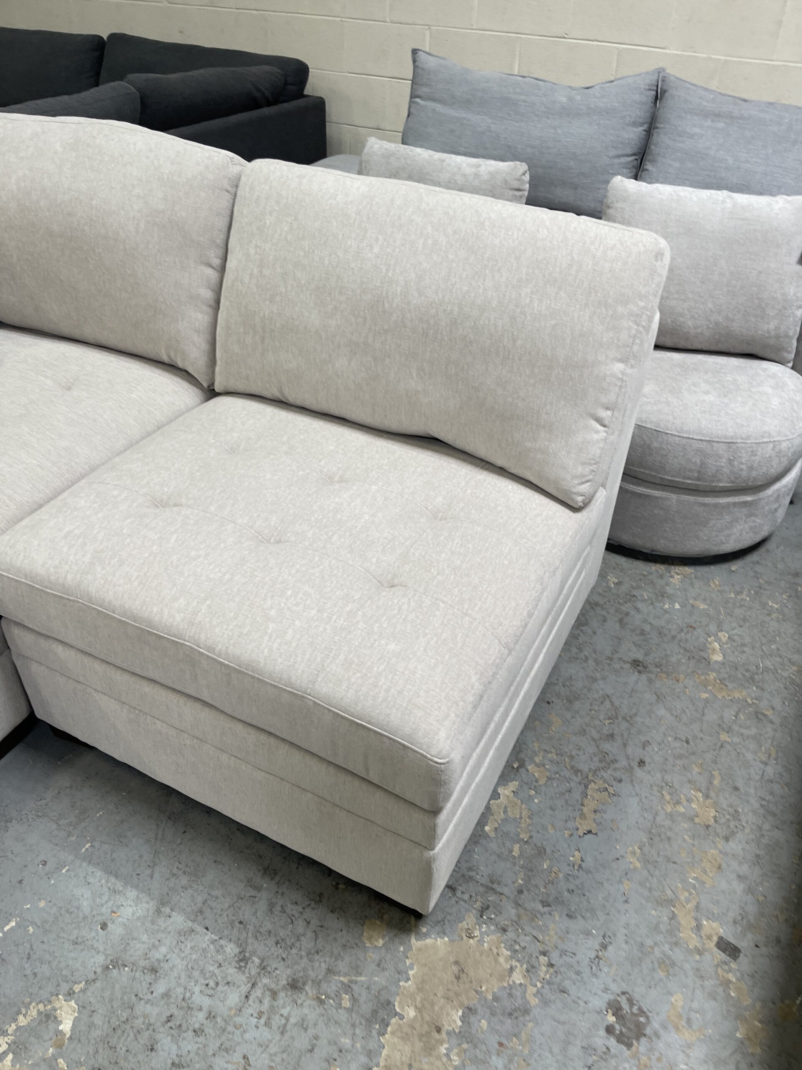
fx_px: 772
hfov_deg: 54.9
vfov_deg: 69.4
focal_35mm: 25
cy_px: 535
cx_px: 401
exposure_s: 1/120
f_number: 1.6
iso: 100
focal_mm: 5.1
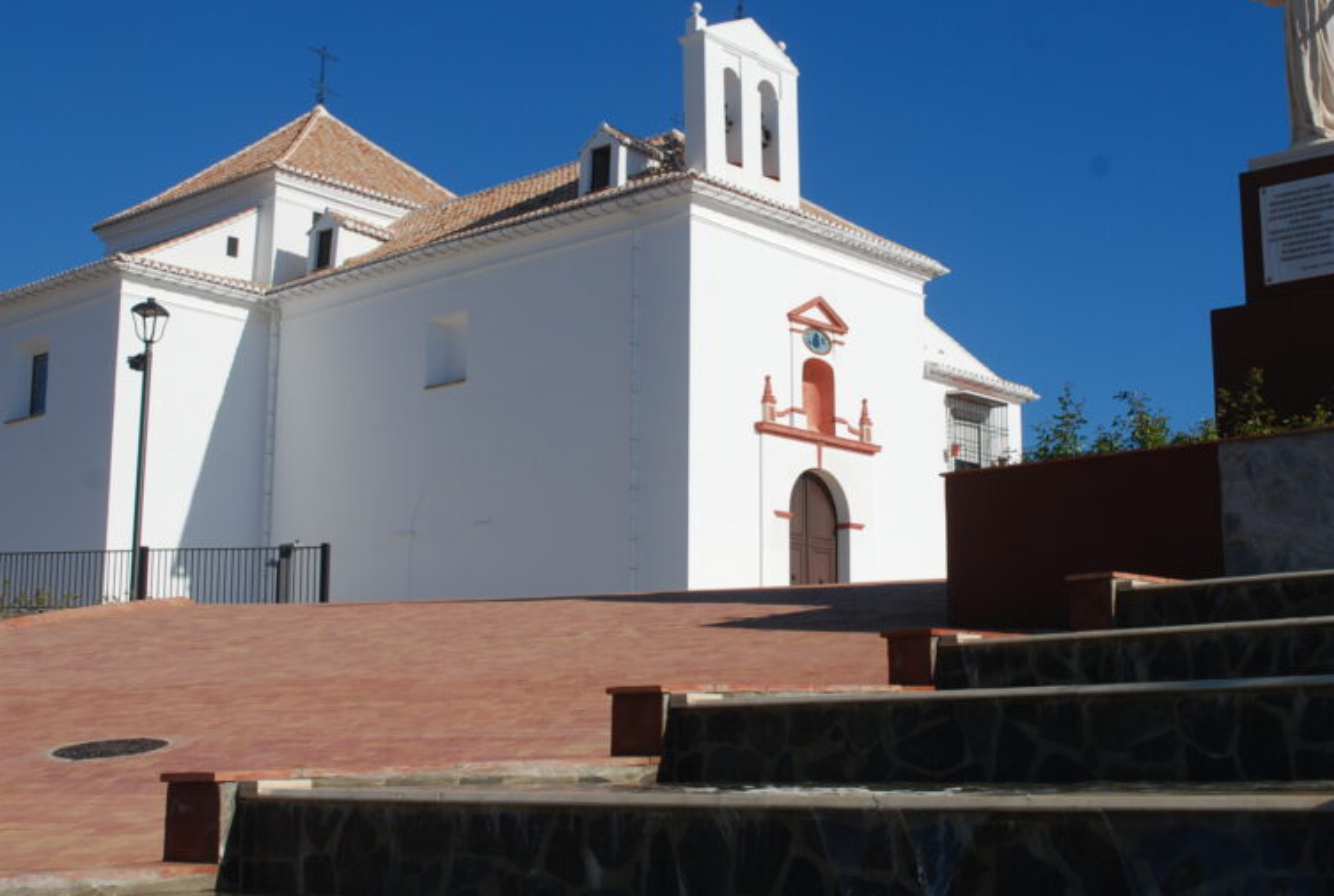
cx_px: 772
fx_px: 1820
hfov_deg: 40.2
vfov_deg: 27.6
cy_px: 381
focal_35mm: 49
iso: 100
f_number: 9
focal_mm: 24
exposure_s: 1/320
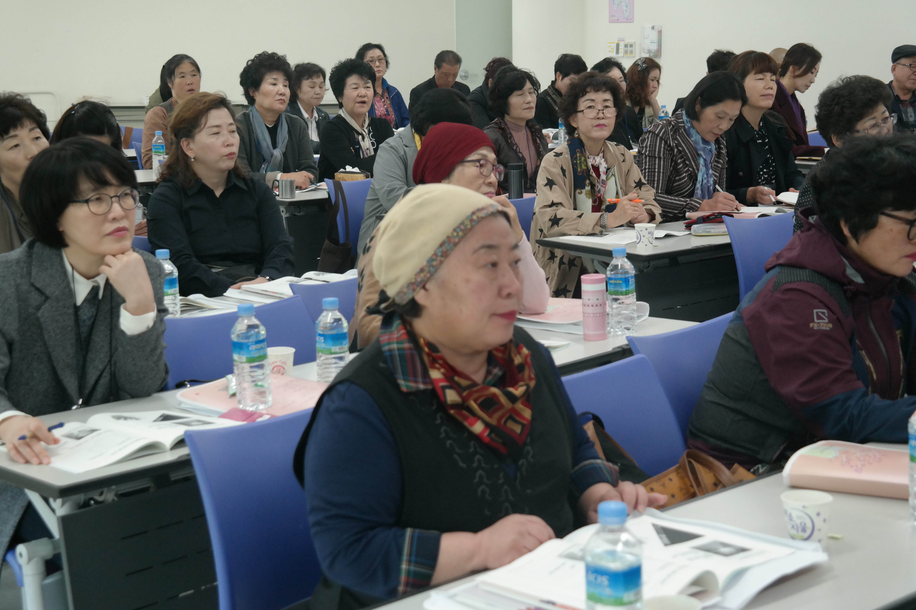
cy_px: 305
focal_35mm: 64
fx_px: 1628
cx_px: 458
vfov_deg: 21.2
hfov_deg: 31.4
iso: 800
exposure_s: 1/80
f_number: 5.6
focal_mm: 42
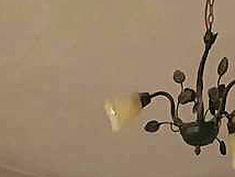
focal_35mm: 91
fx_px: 618
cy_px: 447
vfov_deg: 12.3
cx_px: 83
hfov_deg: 21.5
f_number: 2.2
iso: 400
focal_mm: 1.8
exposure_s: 1/33
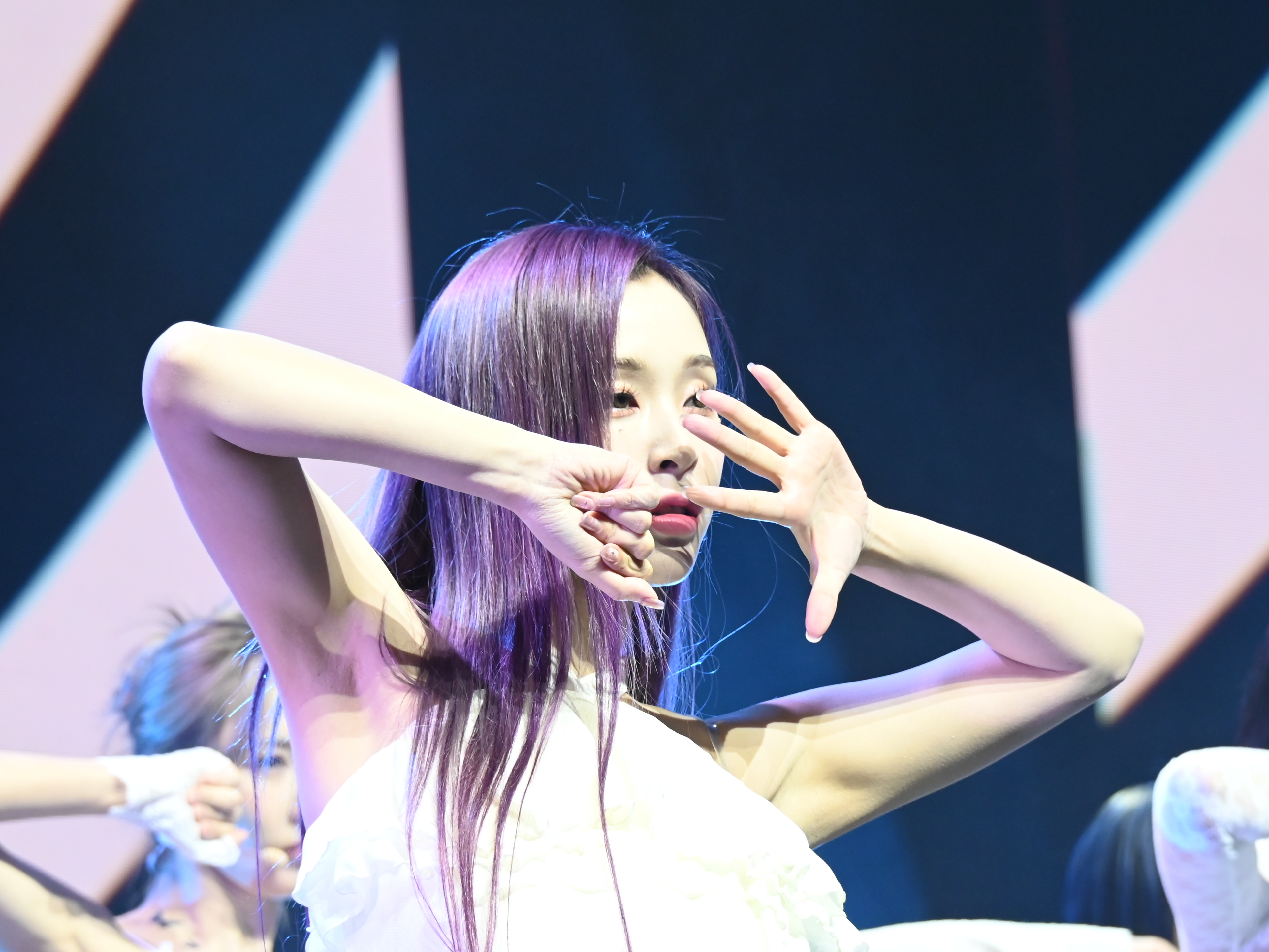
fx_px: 6893
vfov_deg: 7.9
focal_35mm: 188
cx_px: 650
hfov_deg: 10.5
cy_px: 657
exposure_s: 1/400
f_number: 6.7
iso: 2500
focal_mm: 125
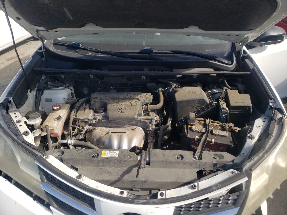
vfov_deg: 53.1
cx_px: 144
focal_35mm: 26
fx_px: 216
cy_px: 108
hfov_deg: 67.3
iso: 50
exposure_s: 1/2000
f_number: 1.5
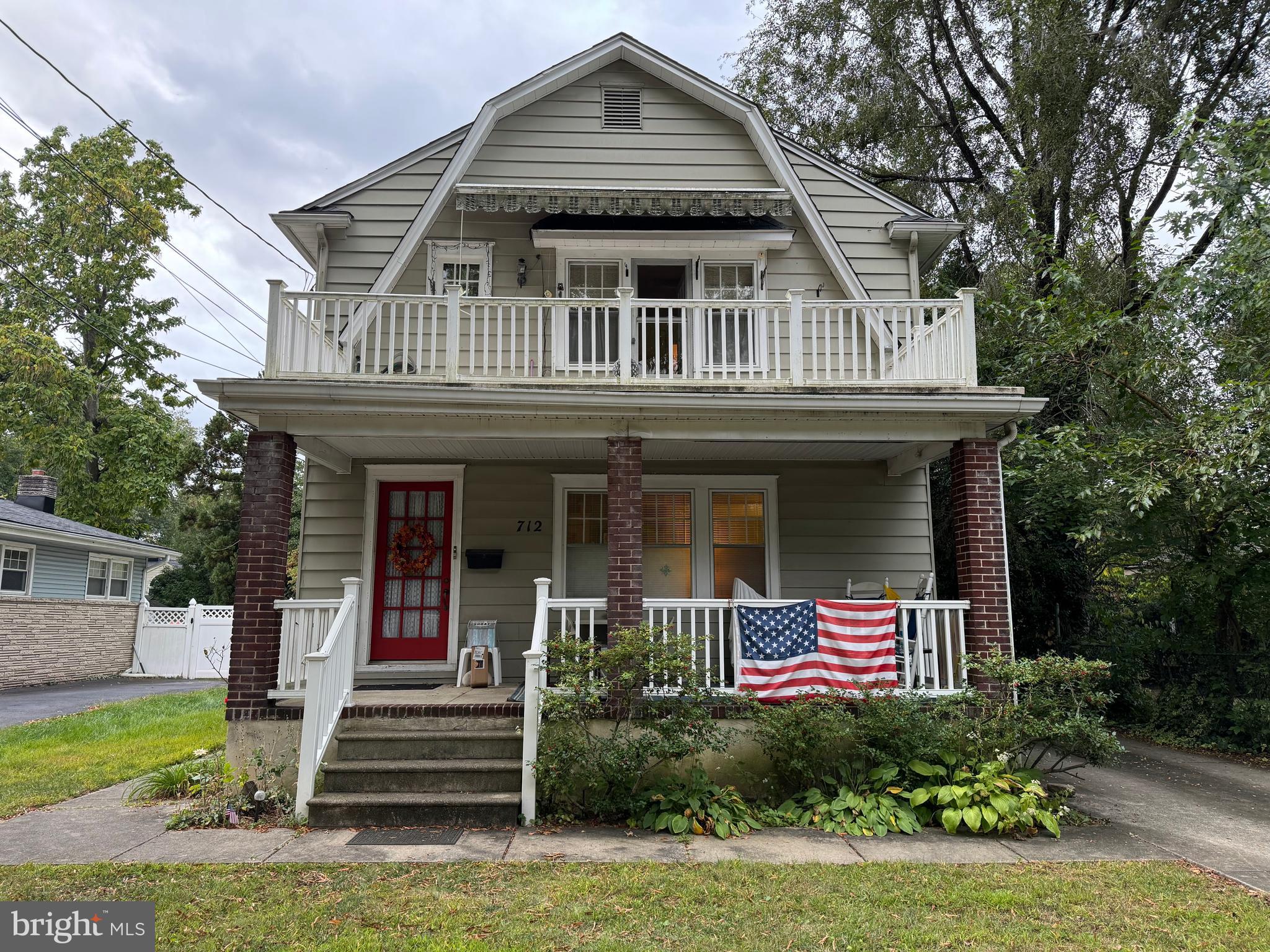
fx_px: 881
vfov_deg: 56.8
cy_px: 476
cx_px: 635
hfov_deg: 71.6
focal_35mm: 24
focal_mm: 6.76
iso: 125
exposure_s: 1/121
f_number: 1.78
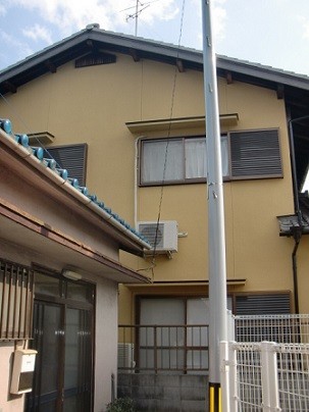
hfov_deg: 37.7
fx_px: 452
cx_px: 154
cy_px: 206
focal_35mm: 38
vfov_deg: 49.0
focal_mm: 6.66
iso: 64
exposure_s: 1/320
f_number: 3.9
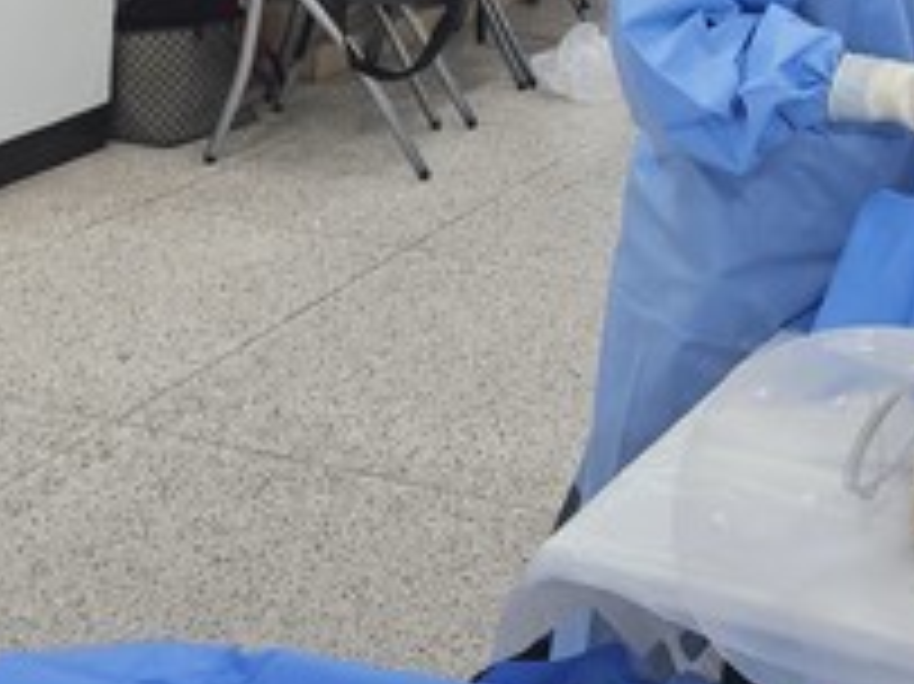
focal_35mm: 68
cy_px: -180
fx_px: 1794
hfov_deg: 26.1
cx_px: 1036
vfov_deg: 20.0
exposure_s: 1/120
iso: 125
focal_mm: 5.4
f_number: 1.8
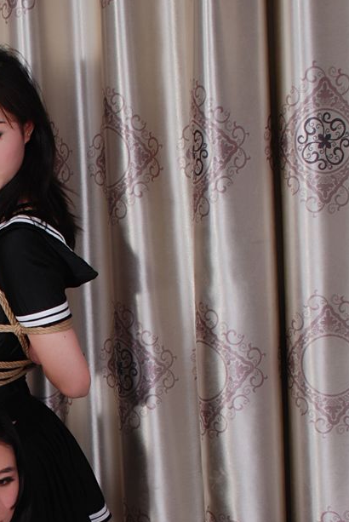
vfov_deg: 21.2
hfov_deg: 14.2
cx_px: -43
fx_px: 1364
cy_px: 470
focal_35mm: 94
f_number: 10
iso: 100
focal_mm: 24
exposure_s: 1/8
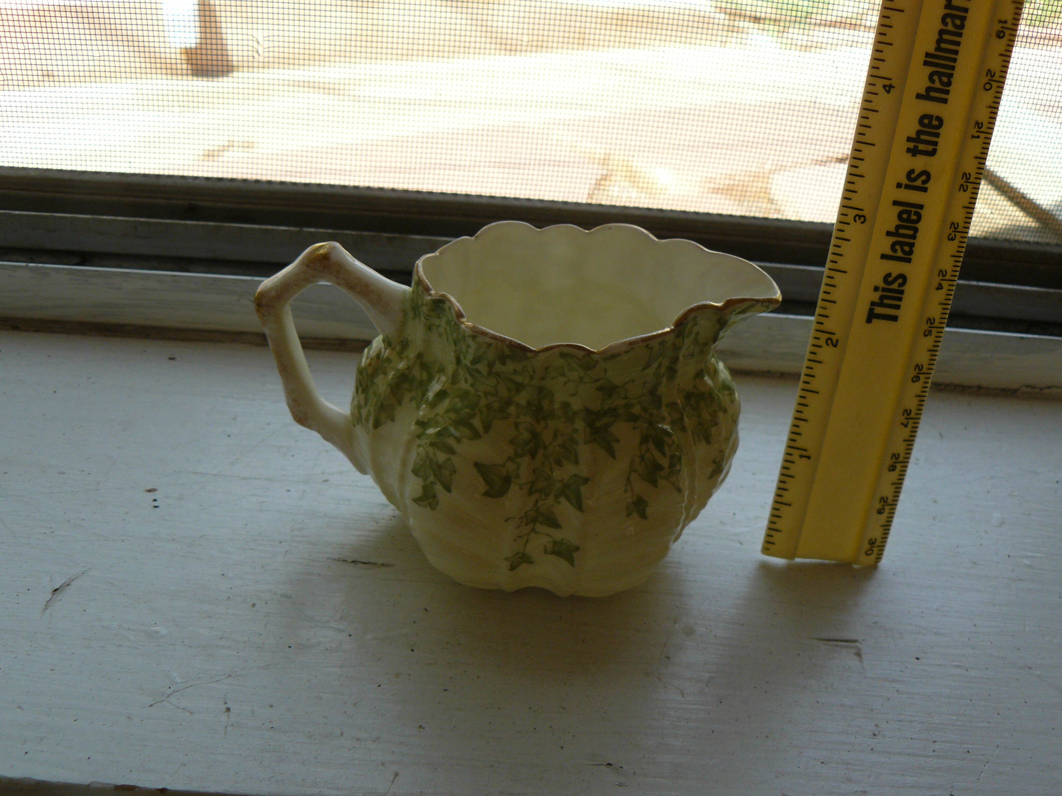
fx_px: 1104
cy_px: 398
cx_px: 531
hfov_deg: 51.4
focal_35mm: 36
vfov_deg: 39.7
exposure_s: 1/160
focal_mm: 6
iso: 100
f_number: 4
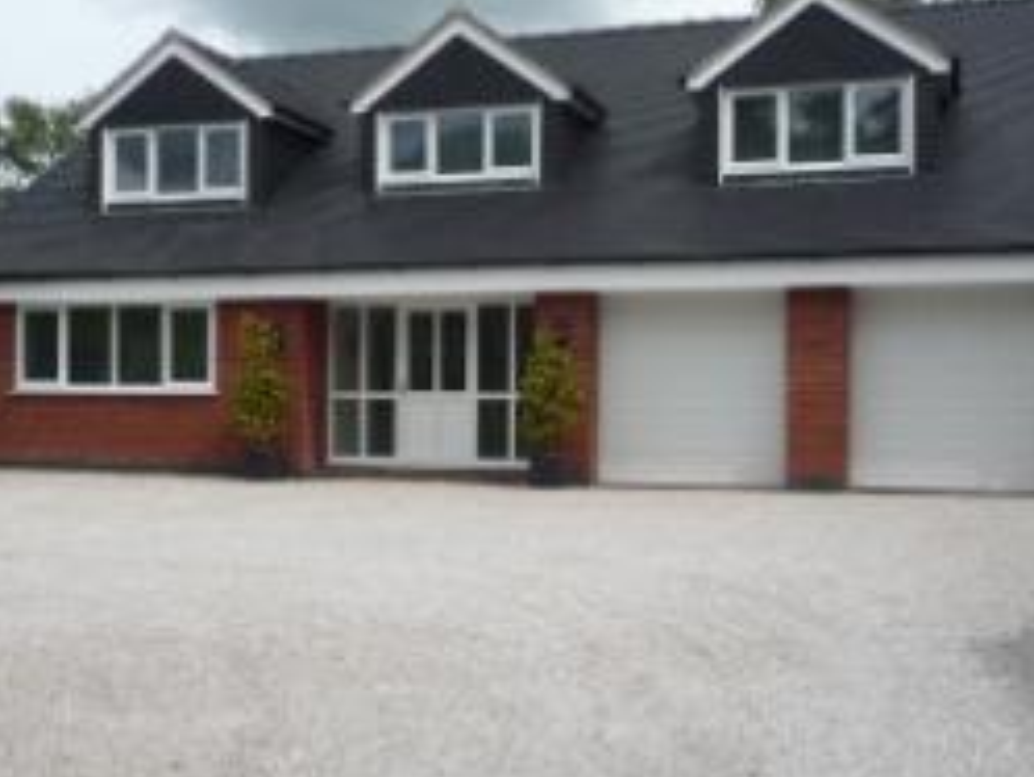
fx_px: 1345
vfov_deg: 32.2
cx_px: 511
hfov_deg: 42.1
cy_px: 391
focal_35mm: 45
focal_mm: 4.4
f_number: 4.5
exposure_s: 1/800
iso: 100
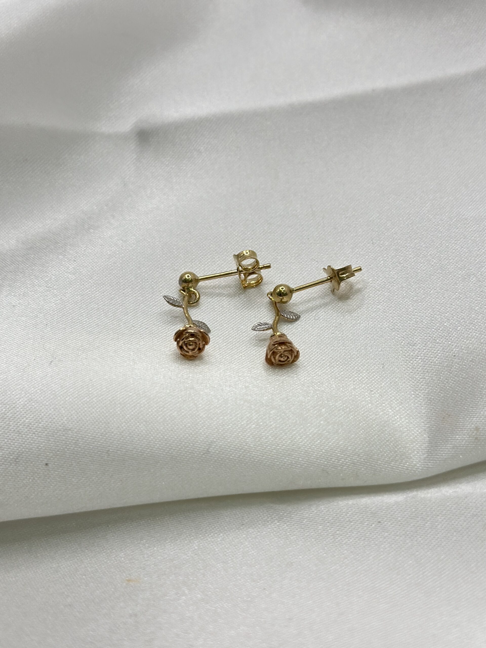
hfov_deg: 30.3
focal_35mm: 48
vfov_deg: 39.7
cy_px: 324
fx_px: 899
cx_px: 243
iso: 80
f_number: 1.78
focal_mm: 6.86
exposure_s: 1/1475
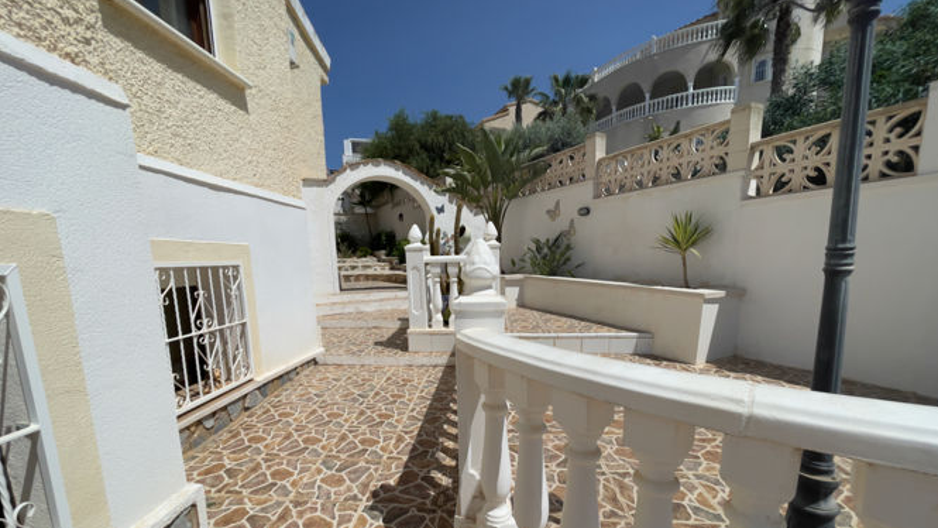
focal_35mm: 15
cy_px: 323
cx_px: 452
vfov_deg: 69.6
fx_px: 373
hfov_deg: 103.0
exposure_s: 1/3425
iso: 25
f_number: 2.4
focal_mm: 1.54
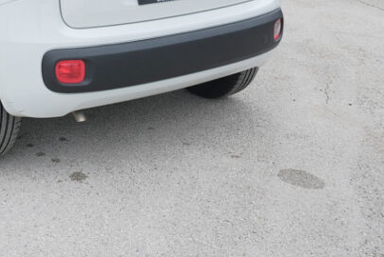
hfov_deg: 25.8
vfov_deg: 17.1
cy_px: -57
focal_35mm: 76
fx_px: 811
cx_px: 37
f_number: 9
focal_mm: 19.7
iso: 400
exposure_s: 1/100
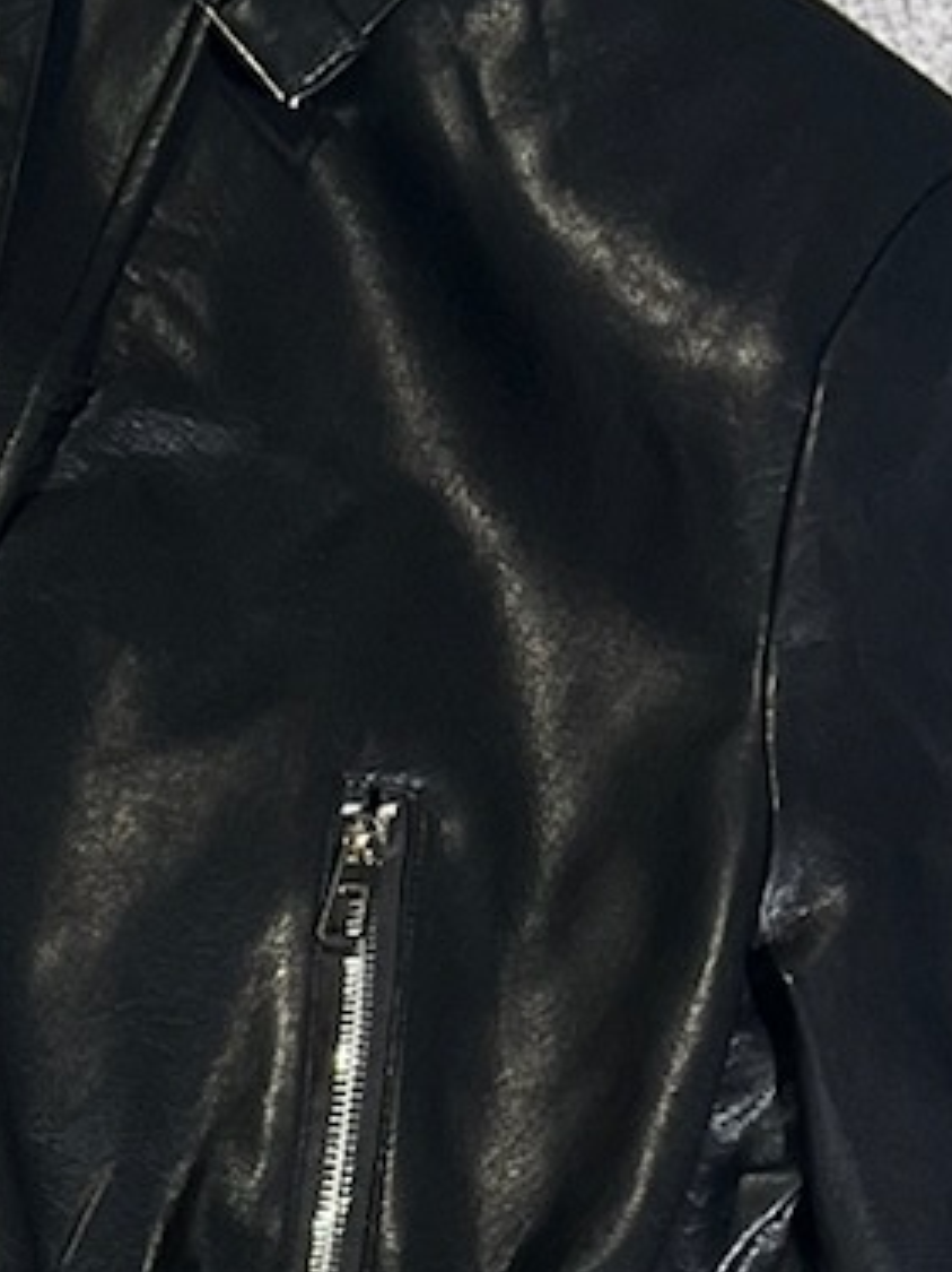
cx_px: -1077
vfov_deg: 13.4
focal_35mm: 142
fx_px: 5210
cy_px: 1672
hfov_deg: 9.6
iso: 64
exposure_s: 1/60
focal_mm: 5.7
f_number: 1.5
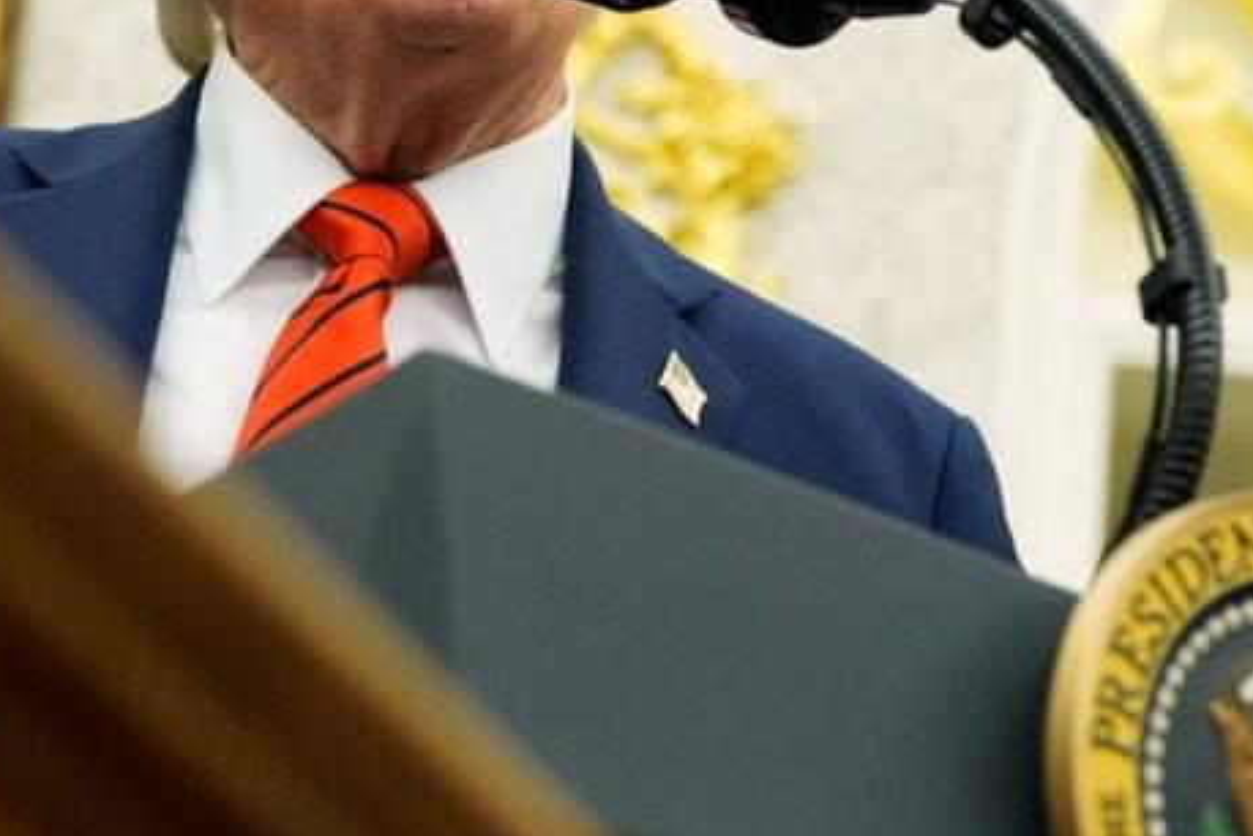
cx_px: -123
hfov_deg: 8.7
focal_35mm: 234
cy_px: 261
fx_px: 8144
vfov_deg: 5.9
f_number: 3.5
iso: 2500
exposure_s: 1/250
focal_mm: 84
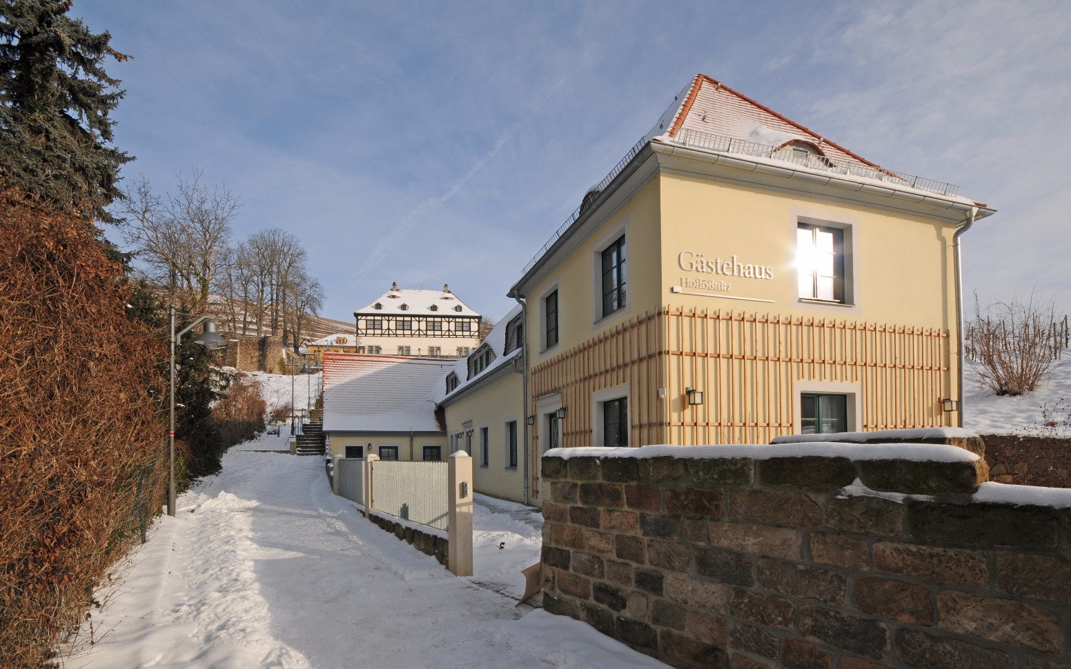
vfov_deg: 71.1
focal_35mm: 16
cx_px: 514
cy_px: 368
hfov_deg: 97.8
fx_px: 467
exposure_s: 1/320
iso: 200
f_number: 9
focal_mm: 10
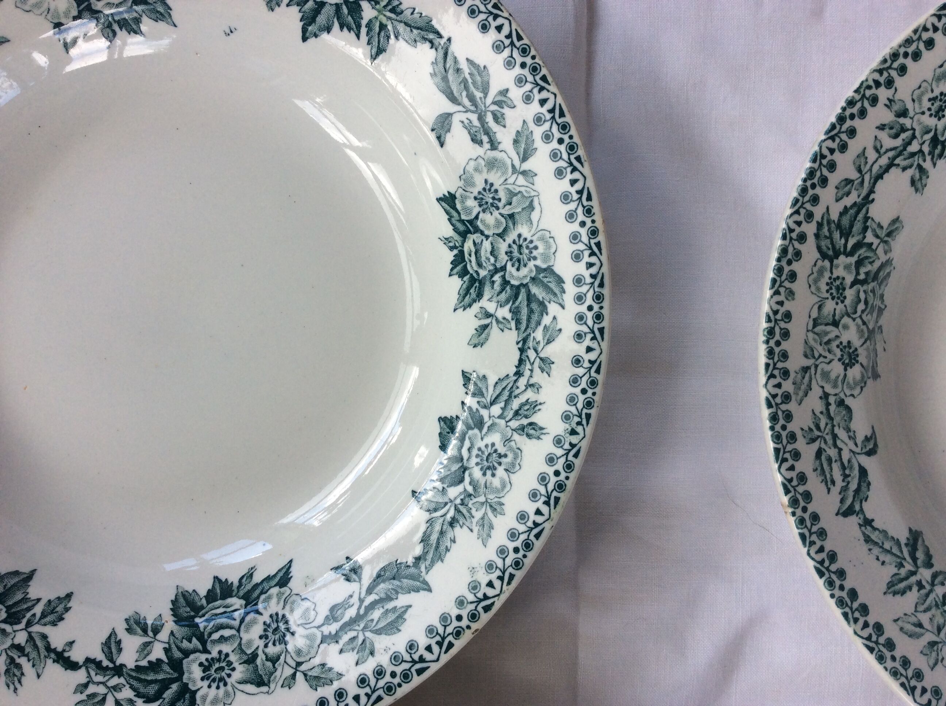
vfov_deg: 44.1
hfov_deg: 56.9
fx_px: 873
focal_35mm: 32
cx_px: 473
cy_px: 353
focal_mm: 3.3
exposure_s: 1/142
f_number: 2.4
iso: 32
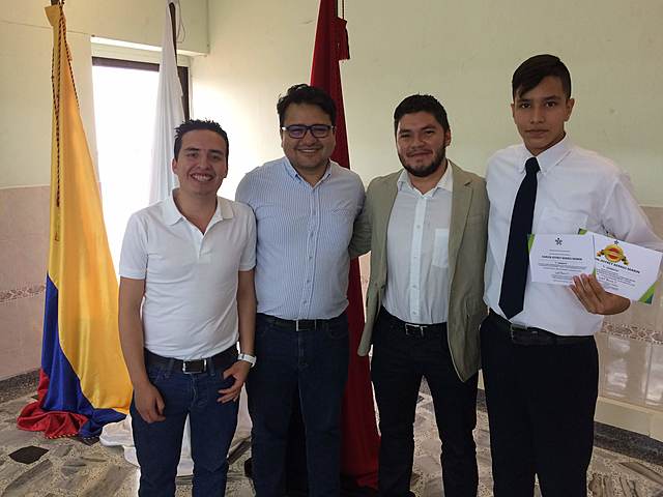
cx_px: 332
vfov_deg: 48.2
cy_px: 248
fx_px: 555
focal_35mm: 29
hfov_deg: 61.7
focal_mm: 4.15
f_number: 2.2
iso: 100
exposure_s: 1/33
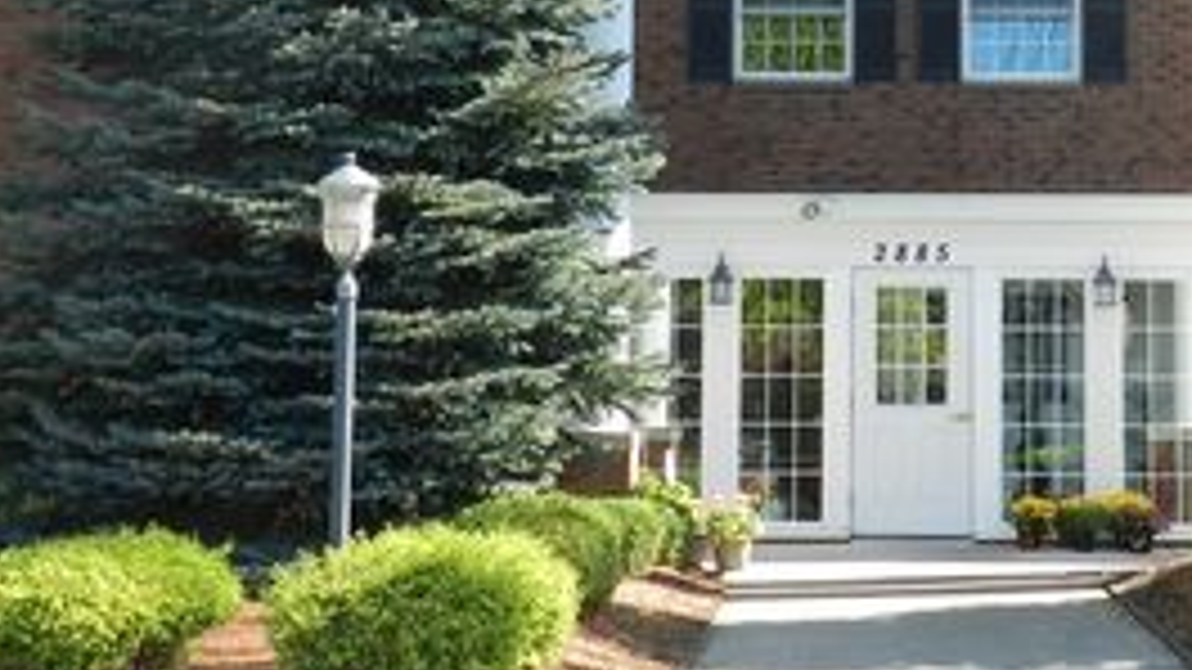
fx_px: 2465
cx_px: 823
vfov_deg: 15.3
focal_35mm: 78
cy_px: 65
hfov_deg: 27.0
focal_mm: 6.7
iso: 160
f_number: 4
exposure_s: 1/200
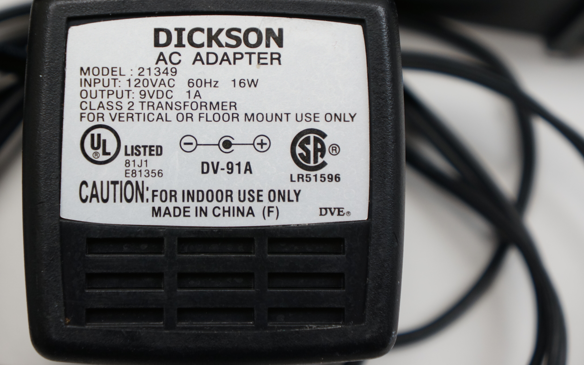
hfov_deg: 23.5
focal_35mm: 88
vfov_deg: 14.8
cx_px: 235
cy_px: 139
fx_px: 1401
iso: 400
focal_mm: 48
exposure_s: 1/100
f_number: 5
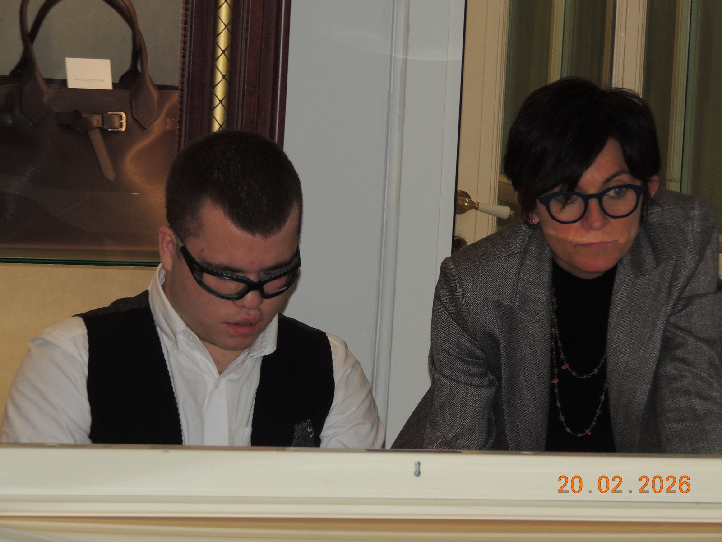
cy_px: 271
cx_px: 361
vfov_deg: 8.0
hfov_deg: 10.7
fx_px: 3859
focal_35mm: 185
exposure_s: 1/60
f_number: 4.6
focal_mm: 33
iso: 280
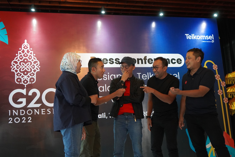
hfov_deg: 45.4
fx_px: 281
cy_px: 80
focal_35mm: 43
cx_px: 118
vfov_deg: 31.2
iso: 6400
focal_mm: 41
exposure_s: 1/160
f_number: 4.5
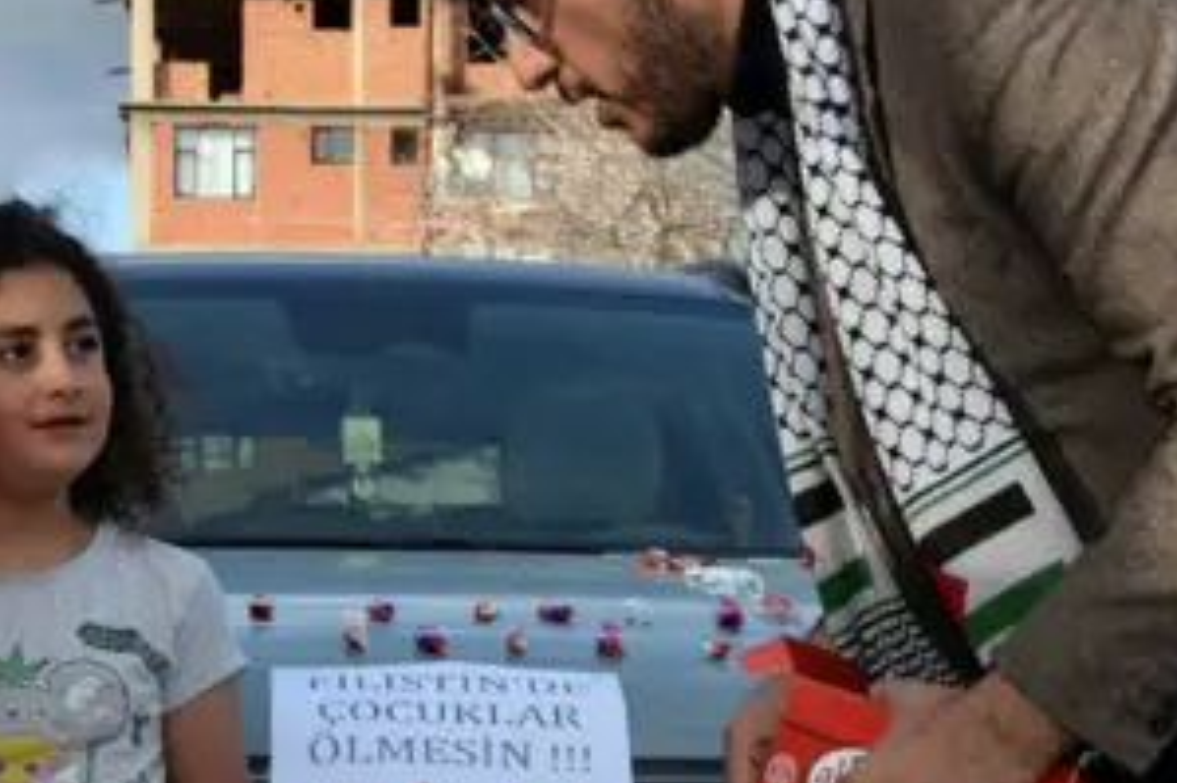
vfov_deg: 14.1
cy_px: 551
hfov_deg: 21.0
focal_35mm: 97
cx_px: 590
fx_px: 3169
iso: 100
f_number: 6.3
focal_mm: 22
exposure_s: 1/160
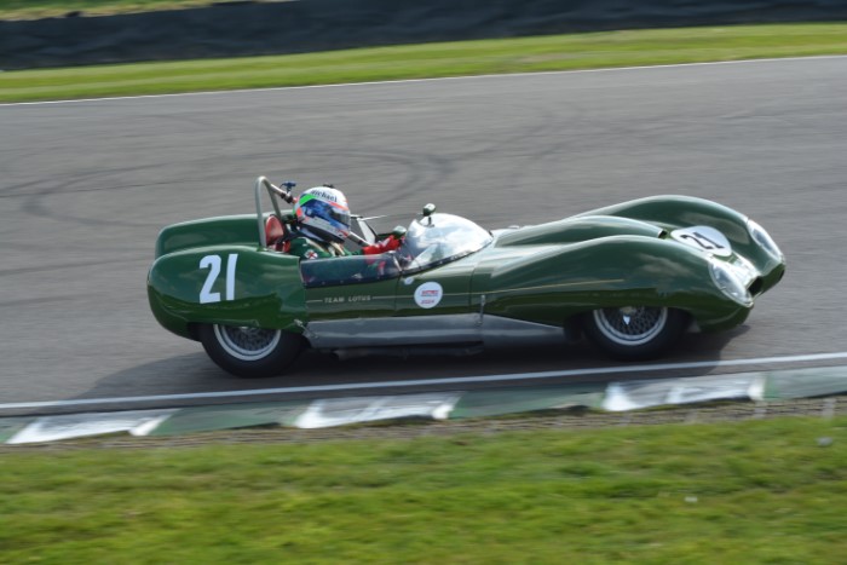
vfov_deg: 13.0
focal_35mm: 105
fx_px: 2471
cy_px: 282
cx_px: 424
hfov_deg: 19.5
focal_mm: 70
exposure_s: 1/320
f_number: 10
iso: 400
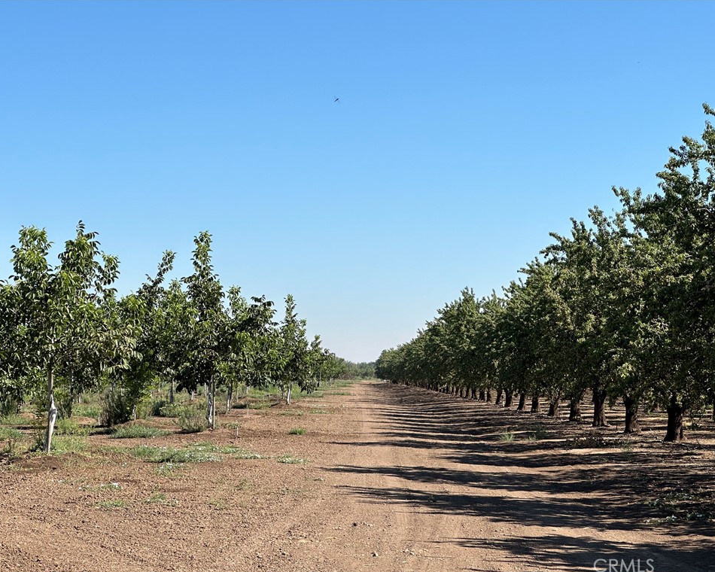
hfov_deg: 23.6
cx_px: 343
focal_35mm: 81
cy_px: 288
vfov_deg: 18.9
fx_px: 1714
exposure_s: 1/853
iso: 32
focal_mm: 9
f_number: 2.8
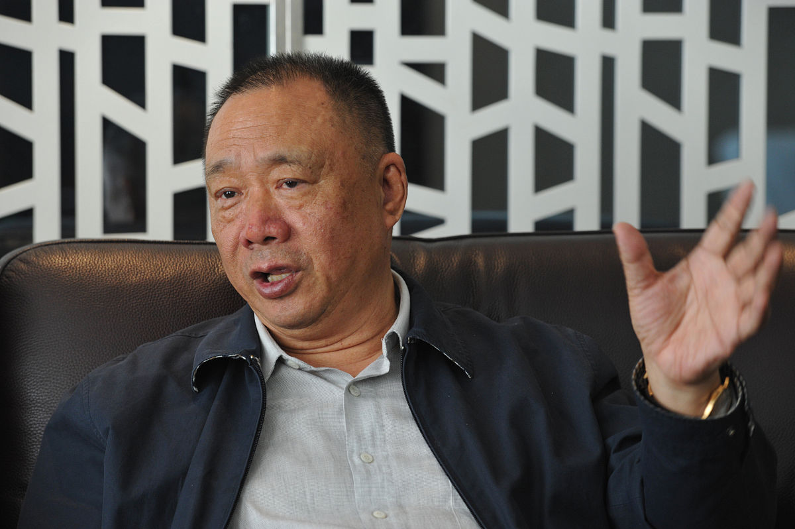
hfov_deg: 13.7
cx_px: 398
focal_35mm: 150
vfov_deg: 9.1
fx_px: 3310
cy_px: 264
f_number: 6.3
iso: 2000
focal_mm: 150
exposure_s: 1/100
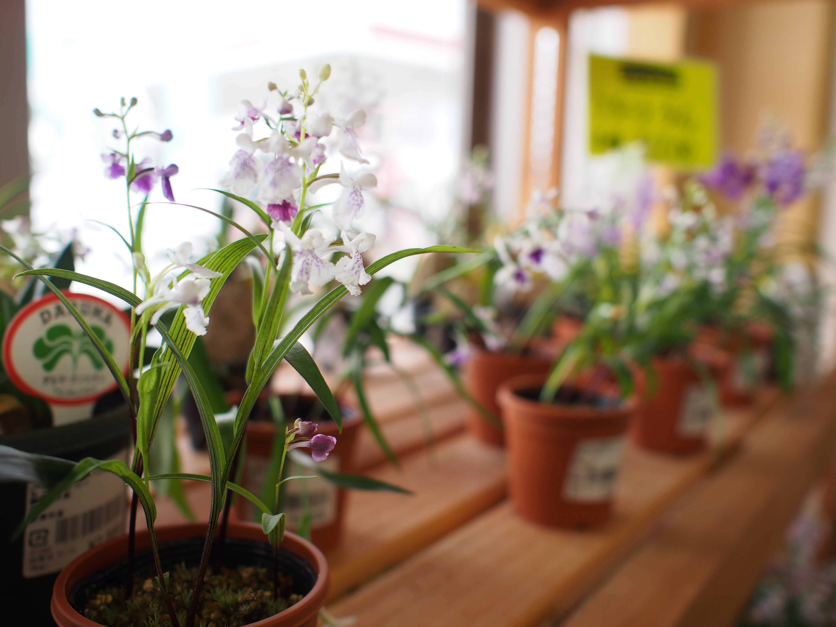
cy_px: 314
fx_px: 821
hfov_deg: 54.0
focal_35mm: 34
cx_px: 418
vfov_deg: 41.8
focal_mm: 17
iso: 200
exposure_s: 1/250
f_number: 2.2
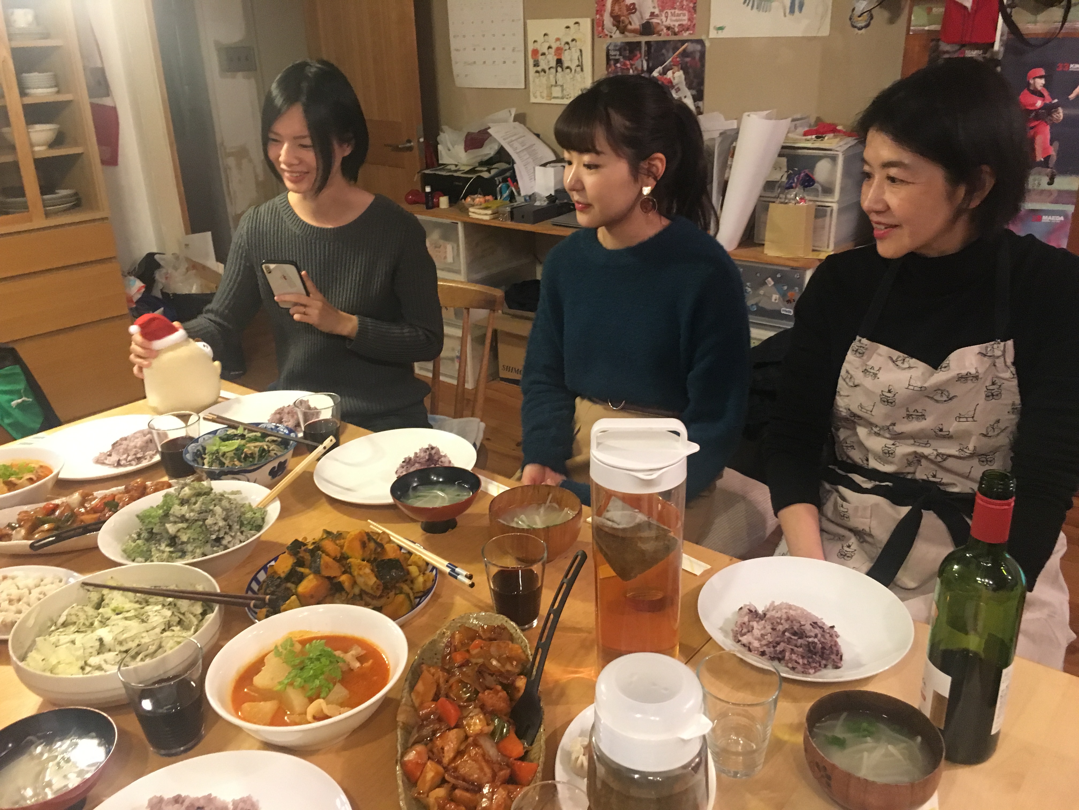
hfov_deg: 61.7
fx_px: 904
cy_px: 405
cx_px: 540
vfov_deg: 48.2
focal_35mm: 29
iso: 250
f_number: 2.2
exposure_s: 1/15
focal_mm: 4.15
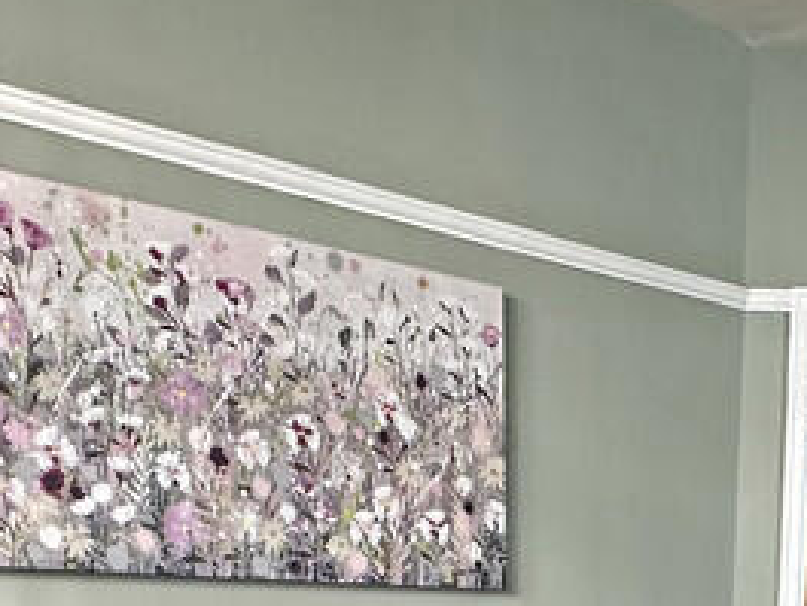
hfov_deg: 34.8
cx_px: 600
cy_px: 956
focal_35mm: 54
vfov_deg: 21.7
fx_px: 1259
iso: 160
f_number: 2.2
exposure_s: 1/99
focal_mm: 2.22
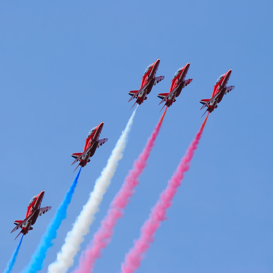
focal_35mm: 316
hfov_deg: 5.5
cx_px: 151
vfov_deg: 5.5
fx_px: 2816
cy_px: 136
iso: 100
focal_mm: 165
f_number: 9
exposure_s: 1/400
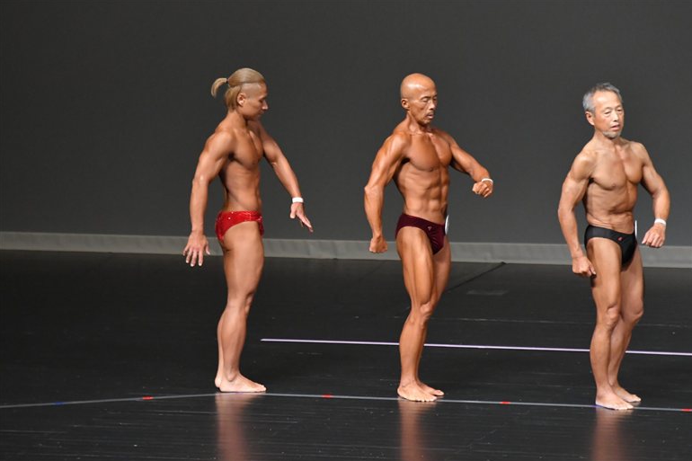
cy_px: 231
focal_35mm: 317
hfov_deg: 6.5
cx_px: 347
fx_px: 6092
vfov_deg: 4.3
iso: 5000
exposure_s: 1/400
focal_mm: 210
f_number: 5.6
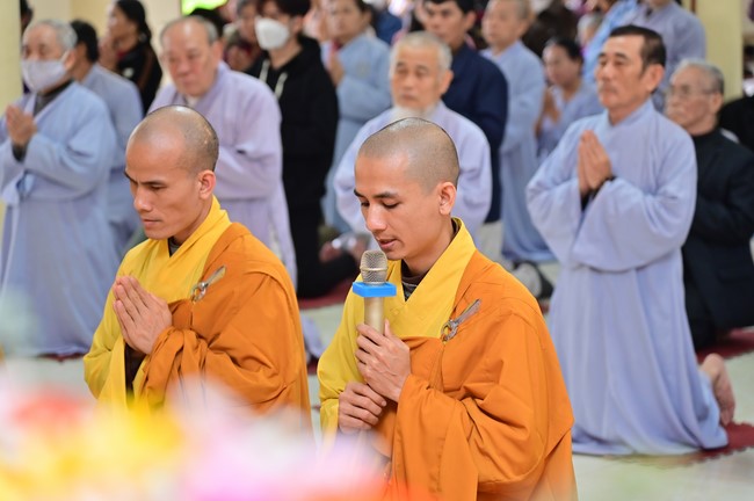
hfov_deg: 17.1
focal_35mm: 120
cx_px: 377
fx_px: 2511
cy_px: 250
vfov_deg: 11.4
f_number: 4.5
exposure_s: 1/125
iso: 1250
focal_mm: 120
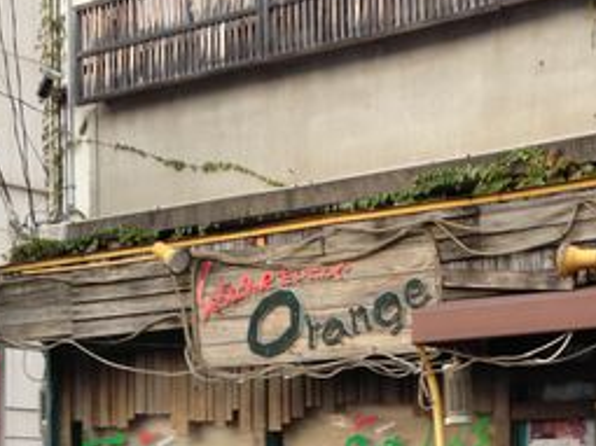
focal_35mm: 88
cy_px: 523
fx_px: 1514
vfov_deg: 16.2
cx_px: 491
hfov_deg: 21.9
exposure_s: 1/123
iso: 50
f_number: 2.4
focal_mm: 4.28
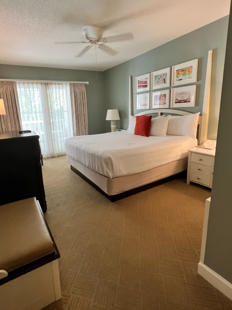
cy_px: 145
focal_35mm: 17
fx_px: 152
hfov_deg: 73.8
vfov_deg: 90.9
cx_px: 92
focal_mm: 1.57
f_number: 1.8
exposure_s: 1/60
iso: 200
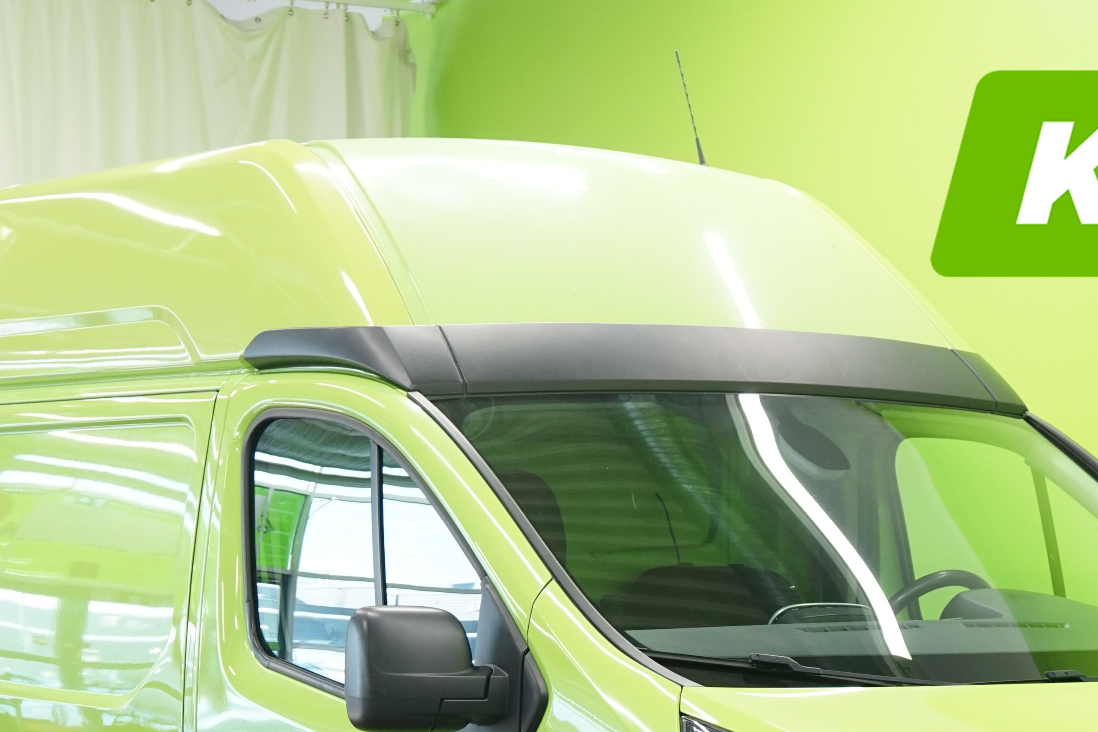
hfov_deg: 19.4
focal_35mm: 105
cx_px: 629
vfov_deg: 12.8
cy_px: 794
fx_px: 3202
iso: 800
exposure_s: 1/40
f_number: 5.6
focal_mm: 48
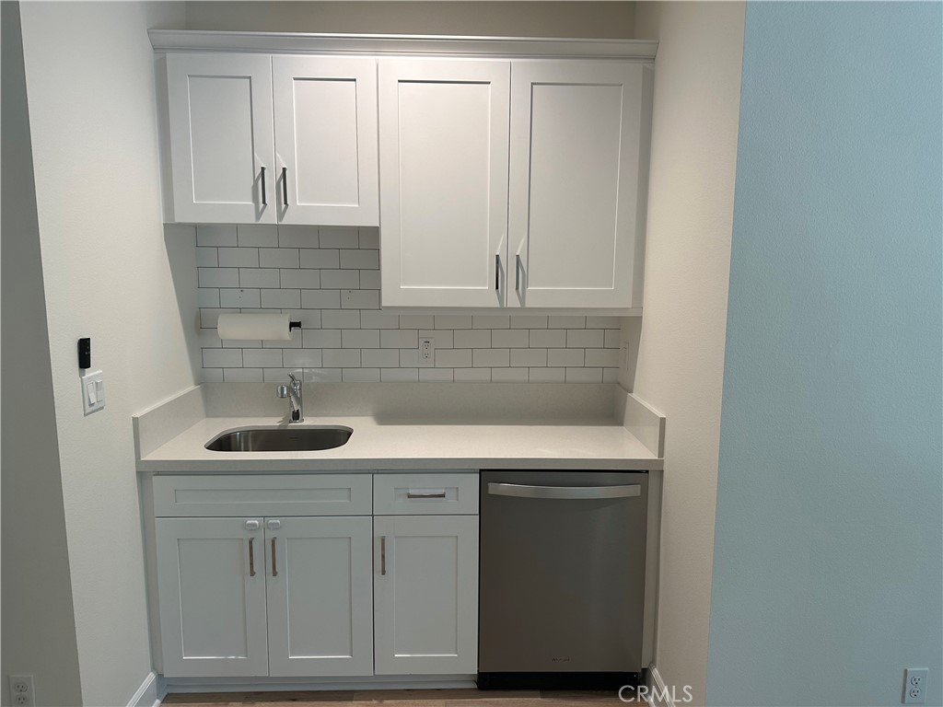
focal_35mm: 24
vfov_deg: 56.8
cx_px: 472
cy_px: 354
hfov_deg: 71.6
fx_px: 654
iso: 125
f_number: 1.78
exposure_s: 1/120
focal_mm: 6.86
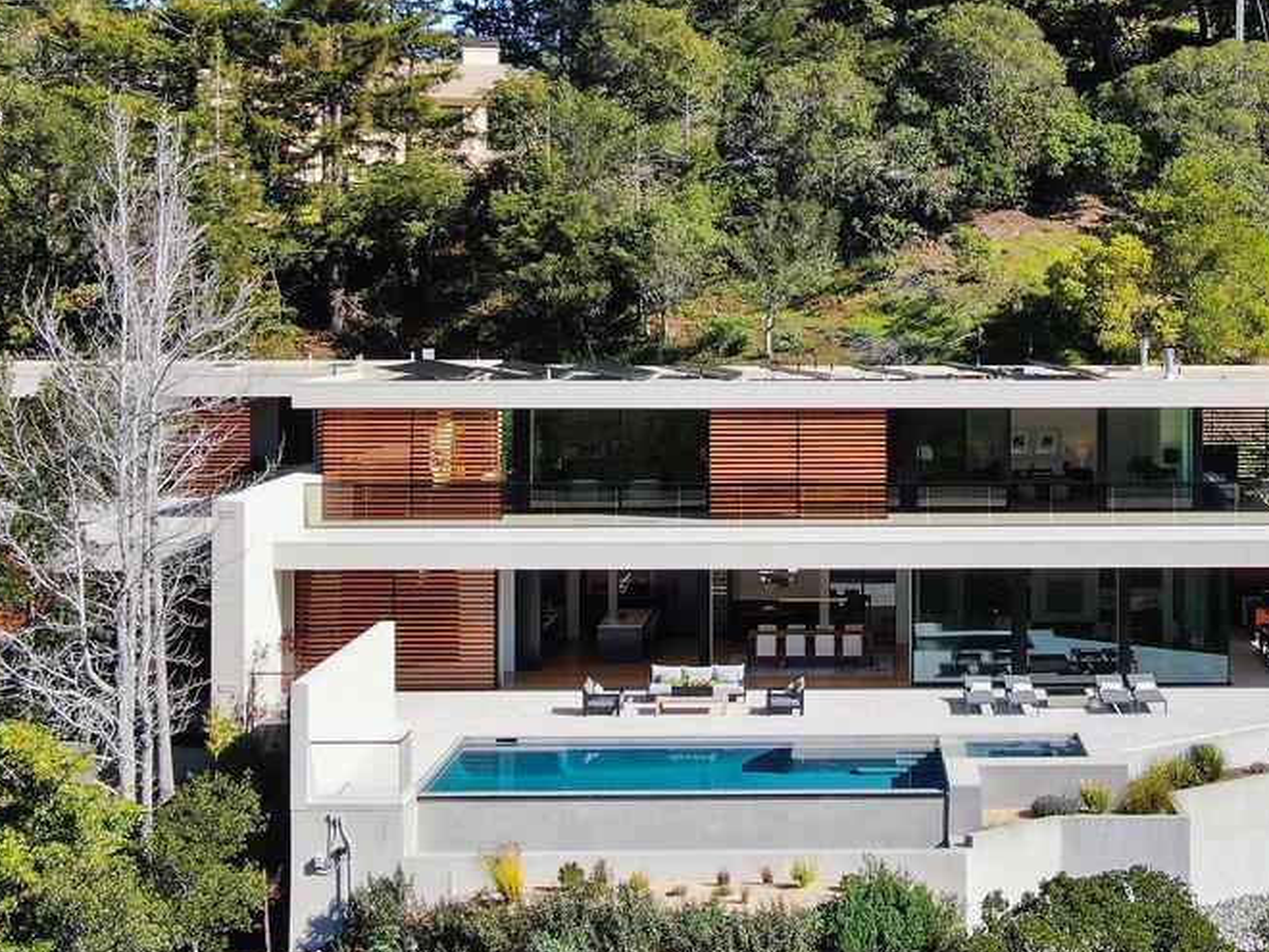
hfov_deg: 31.7
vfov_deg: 24.2
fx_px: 2200
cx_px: 911
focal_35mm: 60
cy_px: 260
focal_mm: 5.57
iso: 100
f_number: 3.2
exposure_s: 1/160
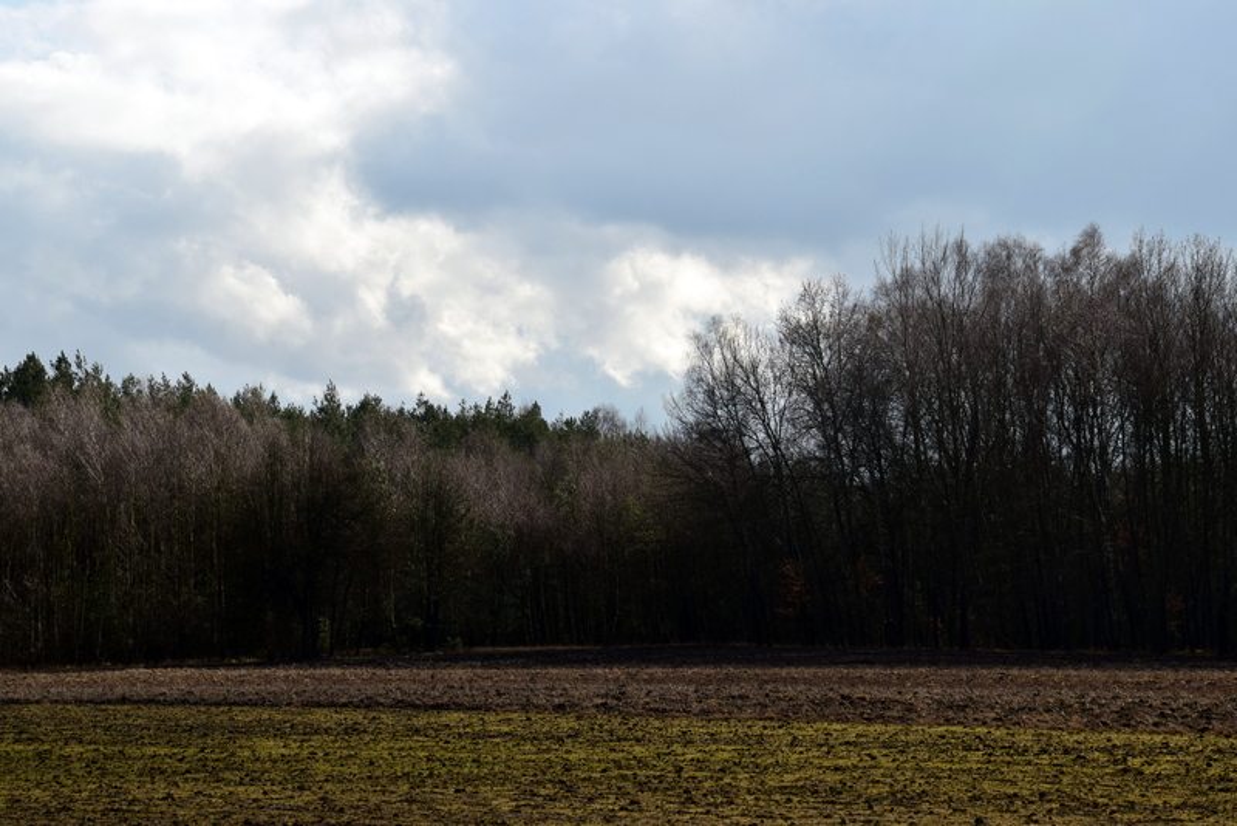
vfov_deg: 13.1
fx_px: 3609
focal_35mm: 105
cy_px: 413
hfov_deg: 19.4
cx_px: 618
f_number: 11
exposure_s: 1/400
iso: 400
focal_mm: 70
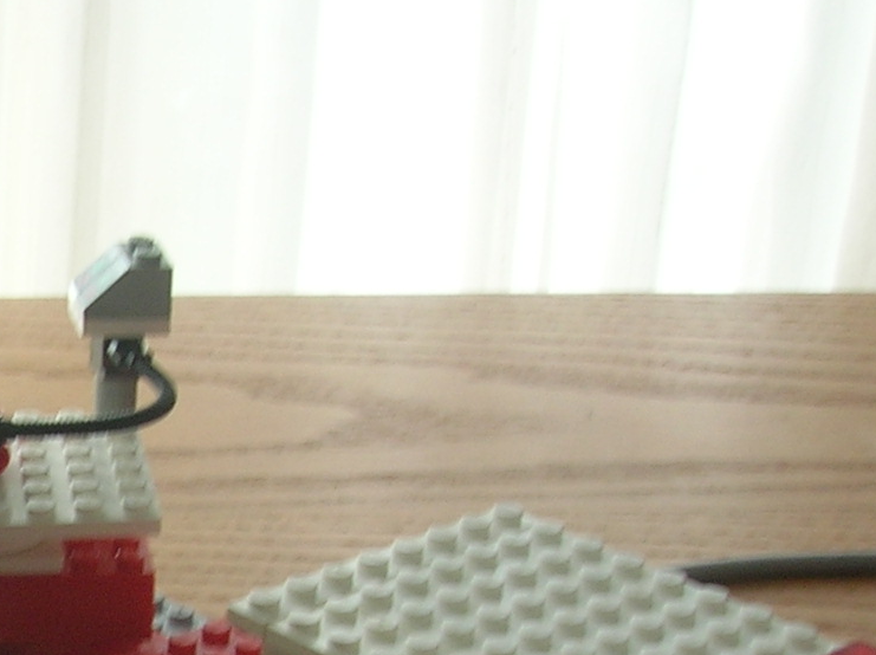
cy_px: 714
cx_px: -329
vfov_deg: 13.8
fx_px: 2654
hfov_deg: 17.4
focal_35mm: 105
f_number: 4.9
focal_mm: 5.7
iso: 50
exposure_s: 1/33.4
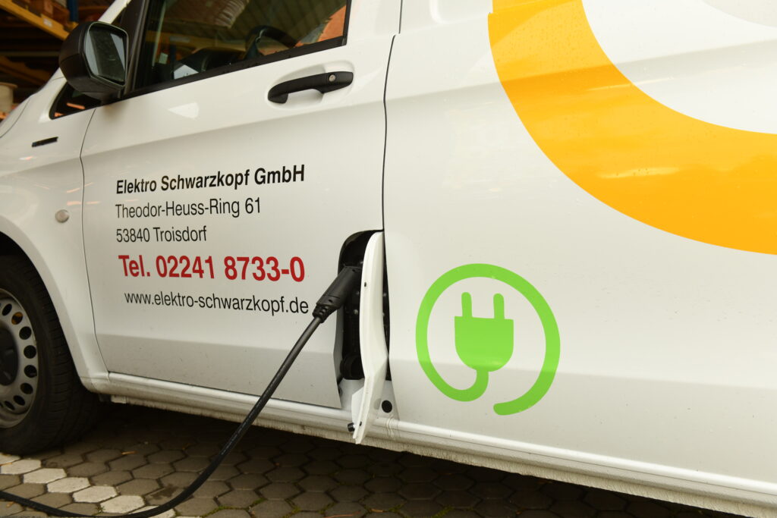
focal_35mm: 32
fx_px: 691
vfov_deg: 41.1
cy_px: 259
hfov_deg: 58.7
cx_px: 388
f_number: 5.6
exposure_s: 1/250
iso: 560
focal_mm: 32
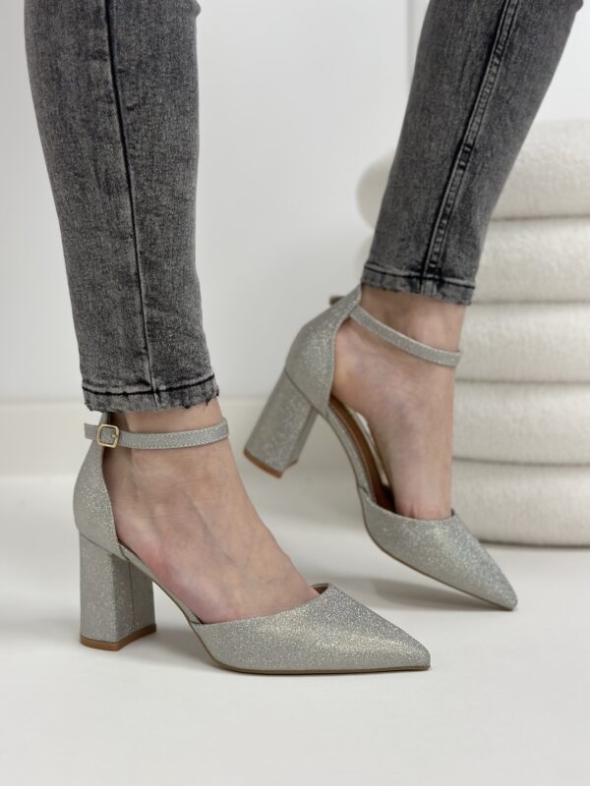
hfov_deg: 30.3
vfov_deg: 39.7
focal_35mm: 48
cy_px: 393
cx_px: 295
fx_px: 1091
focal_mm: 6.86
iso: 125
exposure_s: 1/100
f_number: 1.78
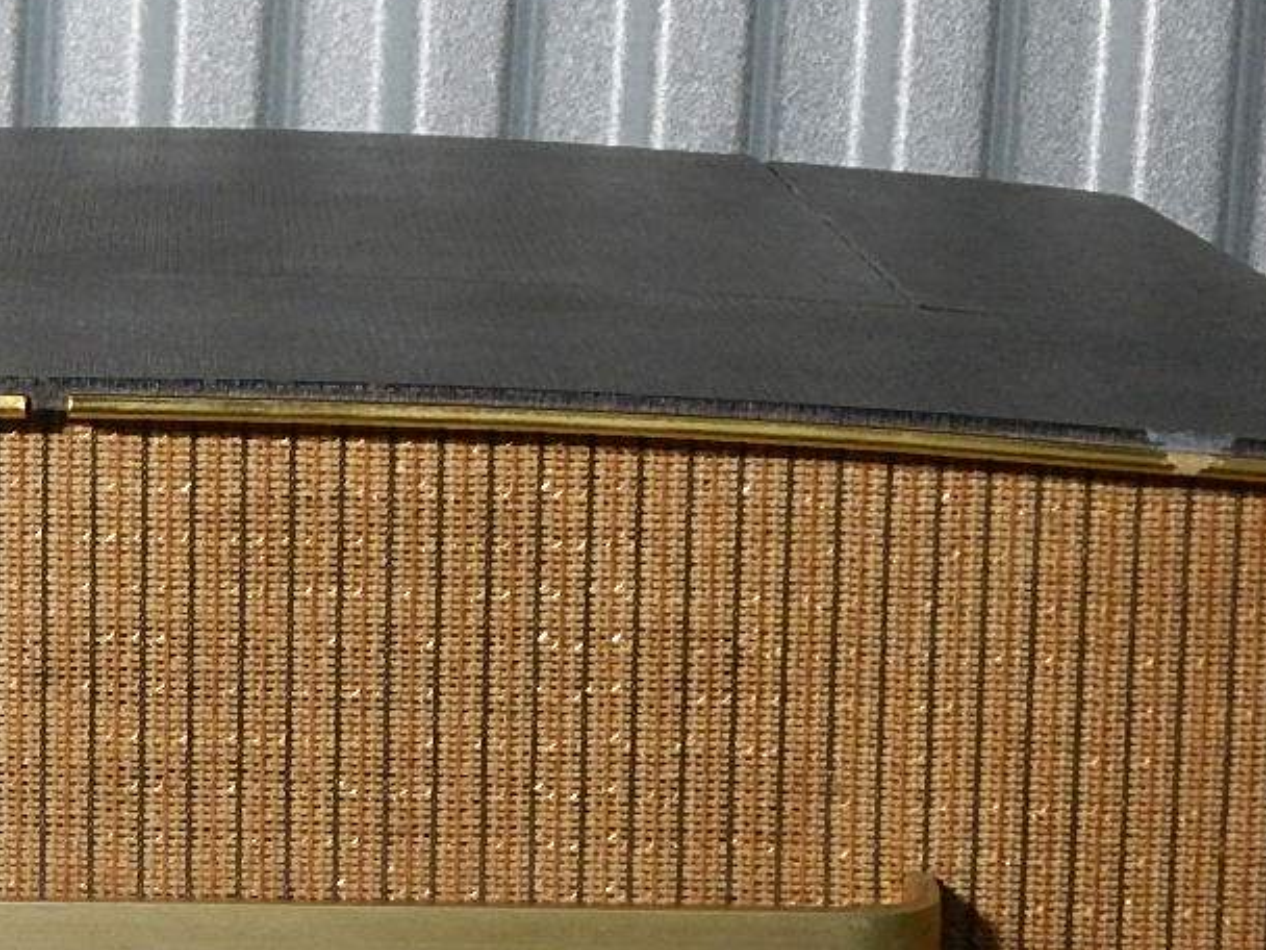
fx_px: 5193
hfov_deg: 13.7
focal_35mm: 142
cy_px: 585
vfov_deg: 10.4
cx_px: 31
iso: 400
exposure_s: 1/25
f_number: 3.8
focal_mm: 9.7
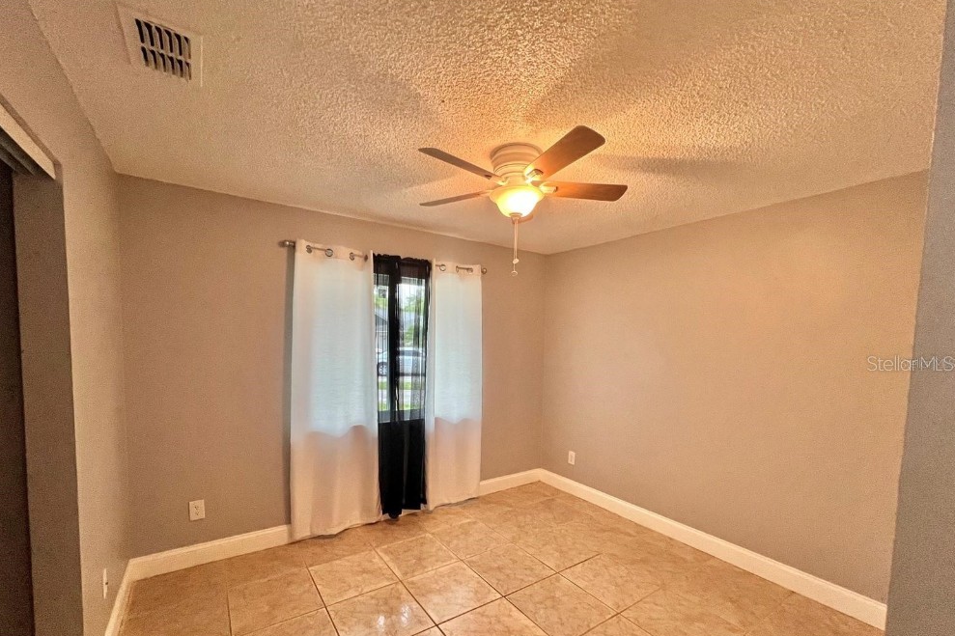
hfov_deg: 104.2
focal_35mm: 14
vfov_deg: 80.7
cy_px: 363
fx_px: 371
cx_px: 463
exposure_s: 1/60
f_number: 1.8
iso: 320
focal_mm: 1.57
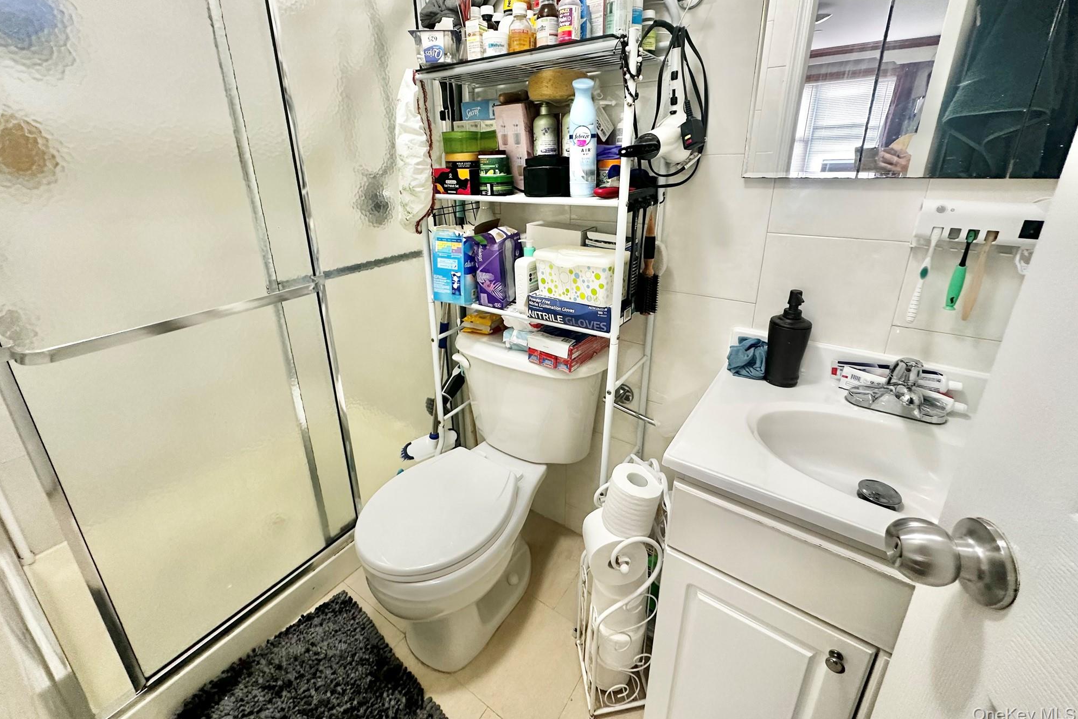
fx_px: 449
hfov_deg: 100.4
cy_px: 310
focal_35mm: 15
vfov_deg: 76.9
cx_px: 527
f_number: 2.2
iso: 200
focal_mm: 2.22
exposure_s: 1/60
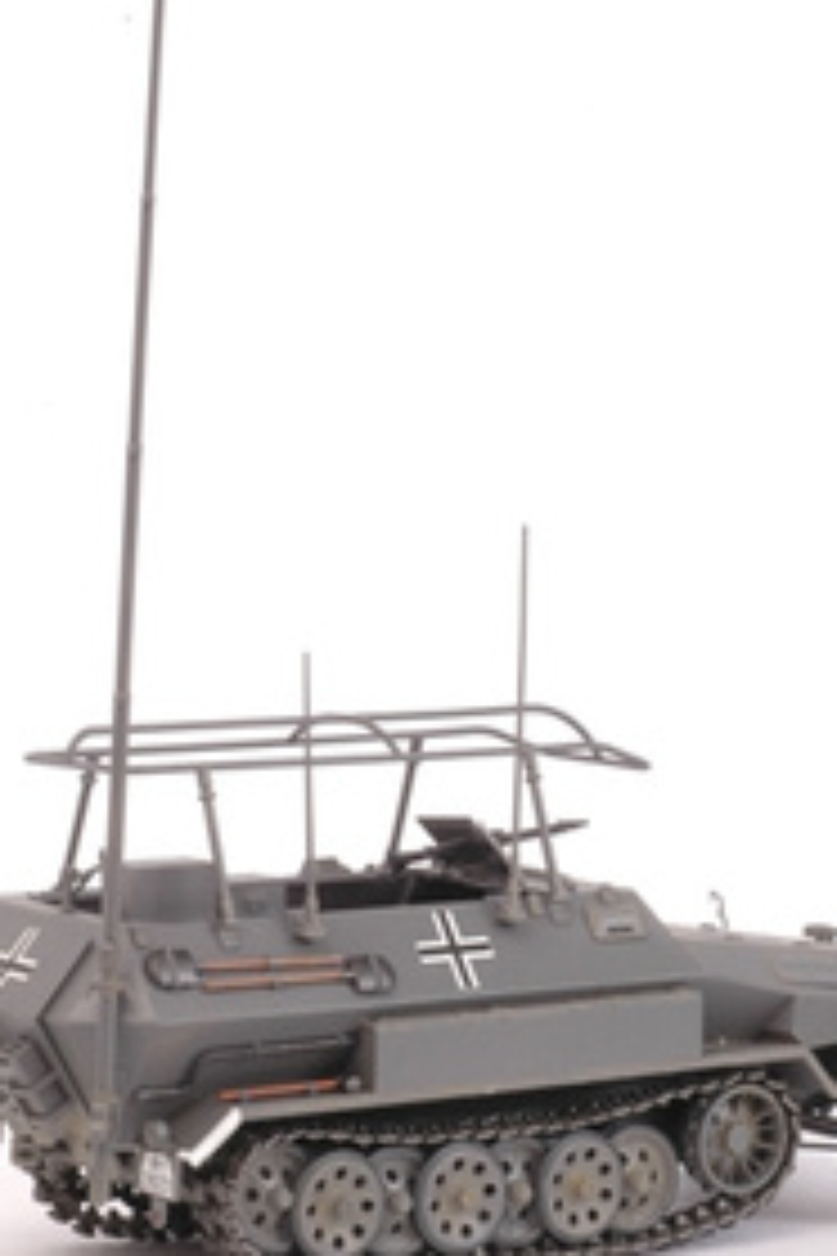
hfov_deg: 9.5
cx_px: 475
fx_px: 5056
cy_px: 369
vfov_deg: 14.1
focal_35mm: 145
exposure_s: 1/100
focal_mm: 60
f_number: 32
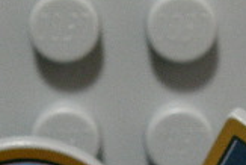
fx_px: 1060
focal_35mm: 155
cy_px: 219
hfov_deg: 13.2
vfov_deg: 8.7
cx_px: 97
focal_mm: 6.3
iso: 200
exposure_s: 1/14.6
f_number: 3.5
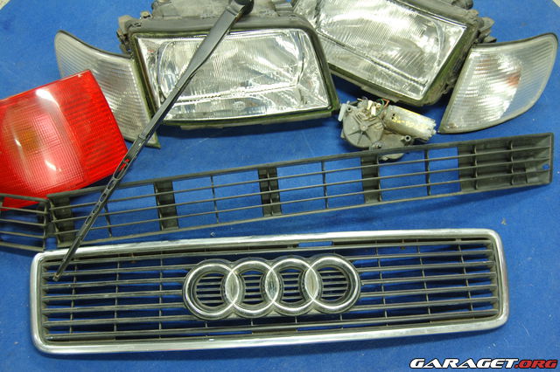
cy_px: 186
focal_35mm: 48
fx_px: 746
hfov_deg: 41.1
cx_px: 280
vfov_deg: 28.0
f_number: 5.6
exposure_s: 1/2.5
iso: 200
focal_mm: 32
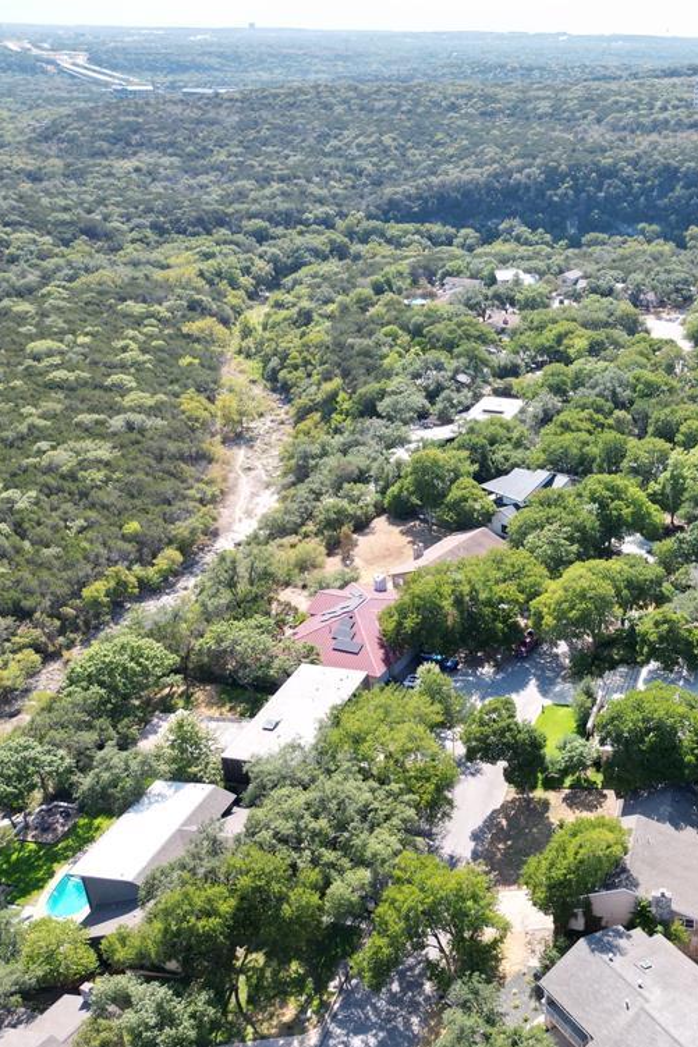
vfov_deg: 55.8
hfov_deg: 36.7
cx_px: 613
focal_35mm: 34
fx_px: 989
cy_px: 522
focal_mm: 6.72
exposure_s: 1/1600
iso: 200
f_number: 1.7
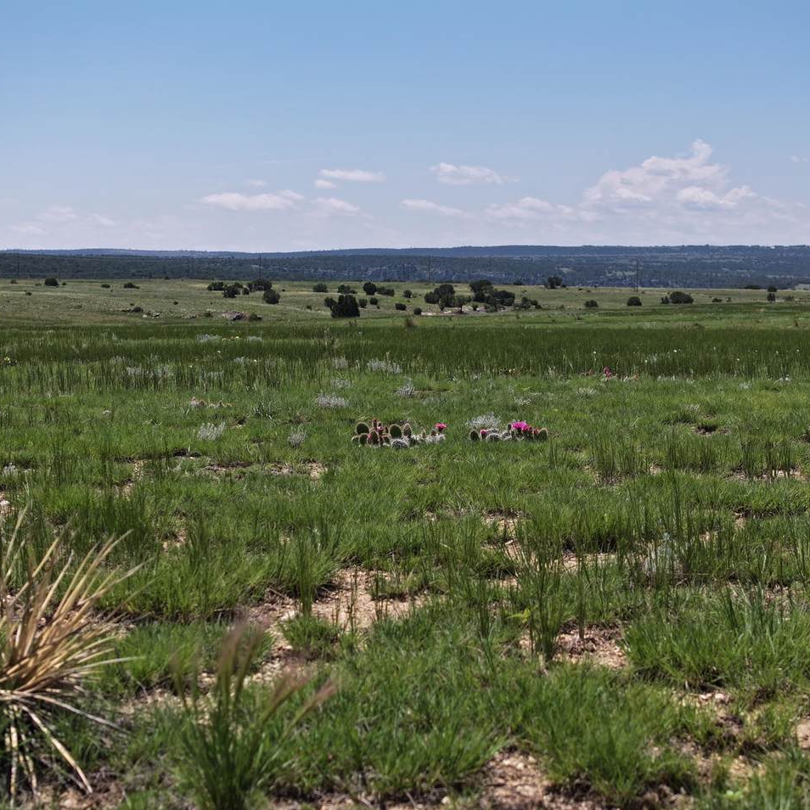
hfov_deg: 20.9
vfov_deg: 20.9
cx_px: 440
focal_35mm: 83
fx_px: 2197
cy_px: 407
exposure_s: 1/240
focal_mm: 19.35
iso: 100
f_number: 2.8
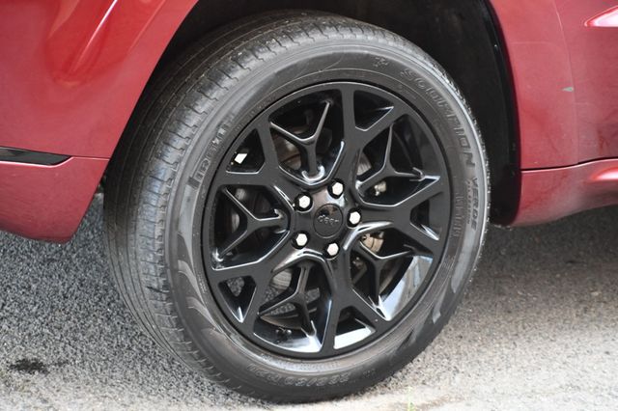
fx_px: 2110
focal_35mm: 123
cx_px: 309
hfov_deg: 16.7
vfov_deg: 11.1
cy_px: 206
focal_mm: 82
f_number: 4.8
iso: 2000
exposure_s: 1/125
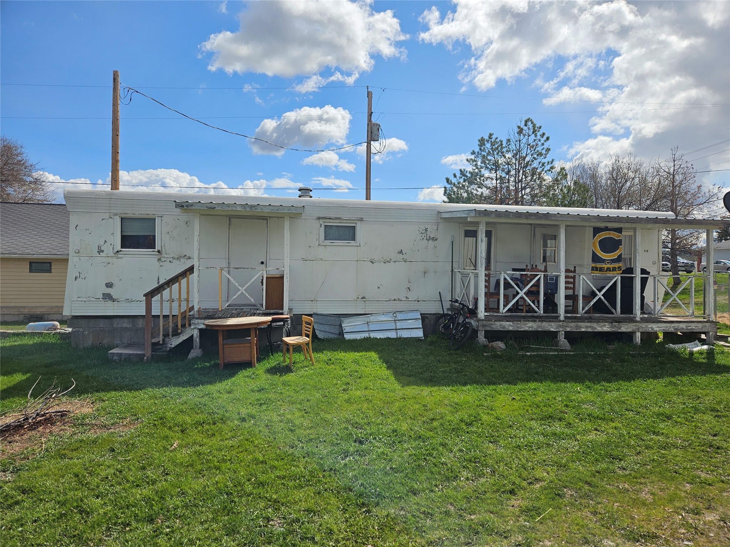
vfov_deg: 58.9
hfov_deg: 73.9
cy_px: 274
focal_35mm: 23
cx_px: 365
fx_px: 485
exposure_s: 1/3559
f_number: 1.8
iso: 25
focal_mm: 5.4
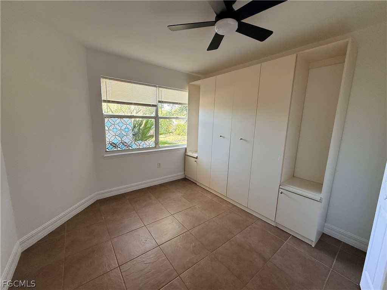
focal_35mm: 14
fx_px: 157
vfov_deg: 85.7
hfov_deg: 102.1
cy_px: 145
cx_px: 194
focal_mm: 2.22
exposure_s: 1/99
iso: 160
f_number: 2.2
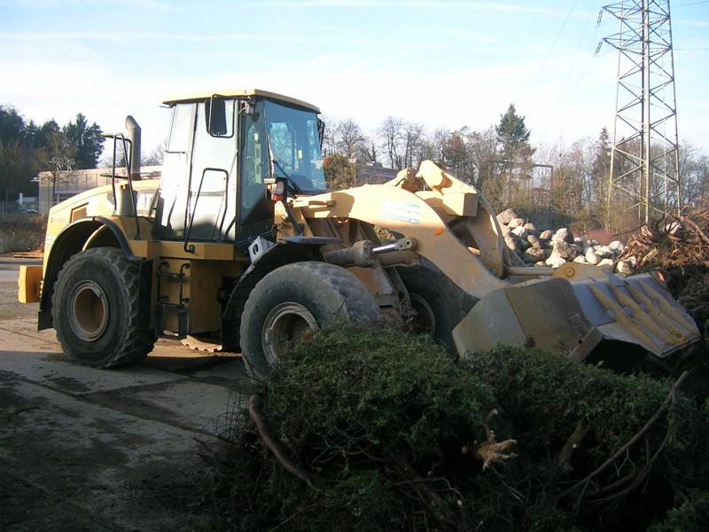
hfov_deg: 52.6
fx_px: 717
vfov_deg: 40.7
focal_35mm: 35
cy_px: 266
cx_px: 354
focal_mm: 5.4
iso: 50
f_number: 2.8
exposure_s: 1/290
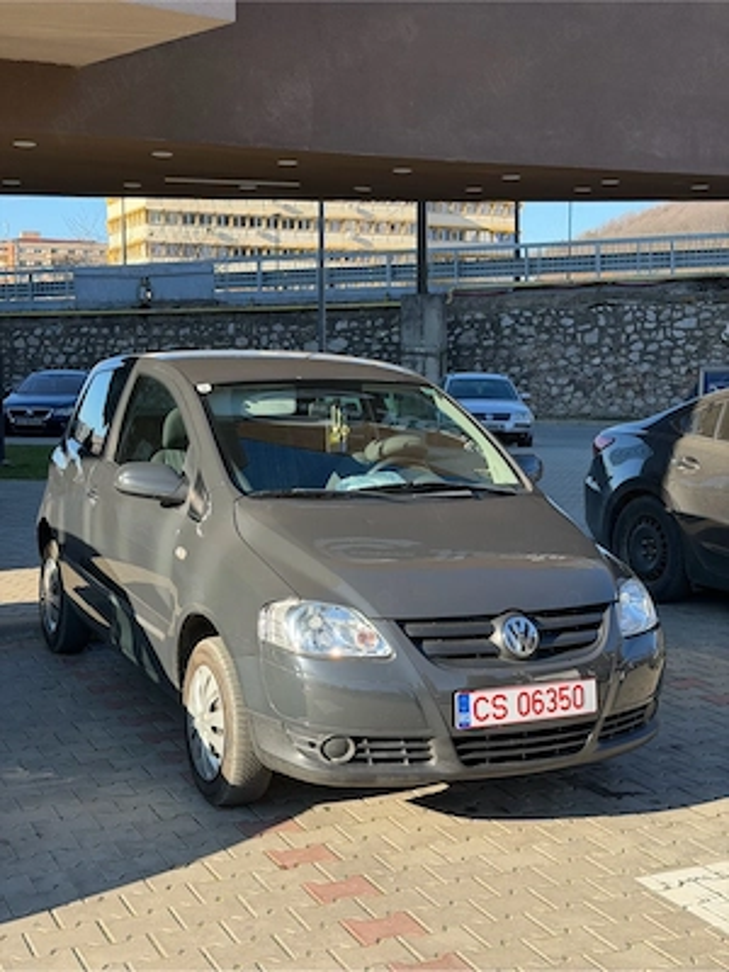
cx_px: 364
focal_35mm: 48
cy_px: 486
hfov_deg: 30.3
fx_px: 1348
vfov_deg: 39.7
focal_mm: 6.76
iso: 100
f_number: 1.78
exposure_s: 1/1429
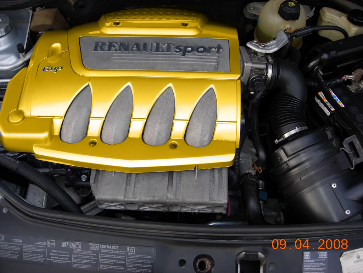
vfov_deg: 37.7
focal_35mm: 38
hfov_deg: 49.0
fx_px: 398
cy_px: 136
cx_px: 182
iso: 79
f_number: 2.8
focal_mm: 7.8
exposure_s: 1/136
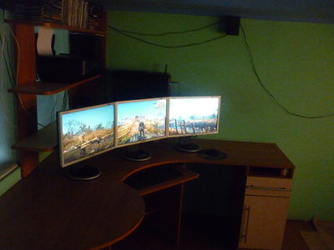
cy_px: 125
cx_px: 167
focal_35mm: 33
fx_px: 318
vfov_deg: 42.9
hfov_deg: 55.4
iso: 800
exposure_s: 1/20
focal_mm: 5.5
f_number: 2.8
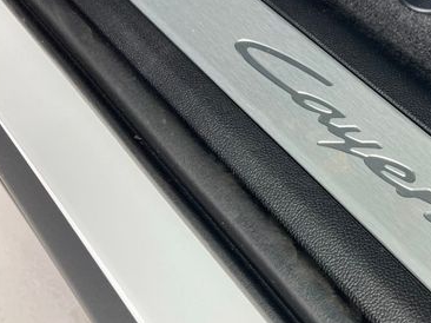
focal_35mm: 49
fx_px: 610
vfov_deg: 29.6
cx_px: 364
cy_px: 146
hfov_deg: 37.1
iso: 64
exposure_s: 1/120
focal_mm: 3.99
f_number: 1.8
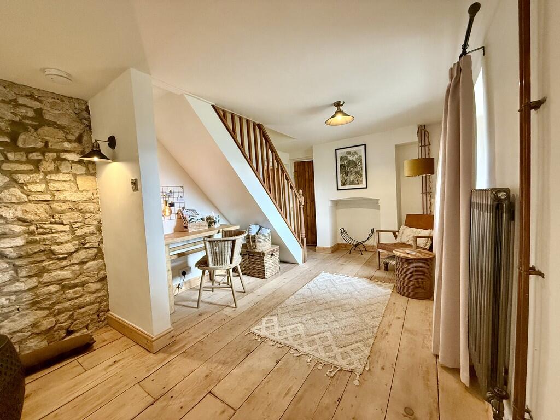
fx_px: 226
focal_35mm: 14
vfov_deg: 85.7
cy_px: 210
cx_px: 280
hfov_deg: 102.1
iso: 320
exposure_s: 1/100
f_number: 2.2
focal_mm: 2.22
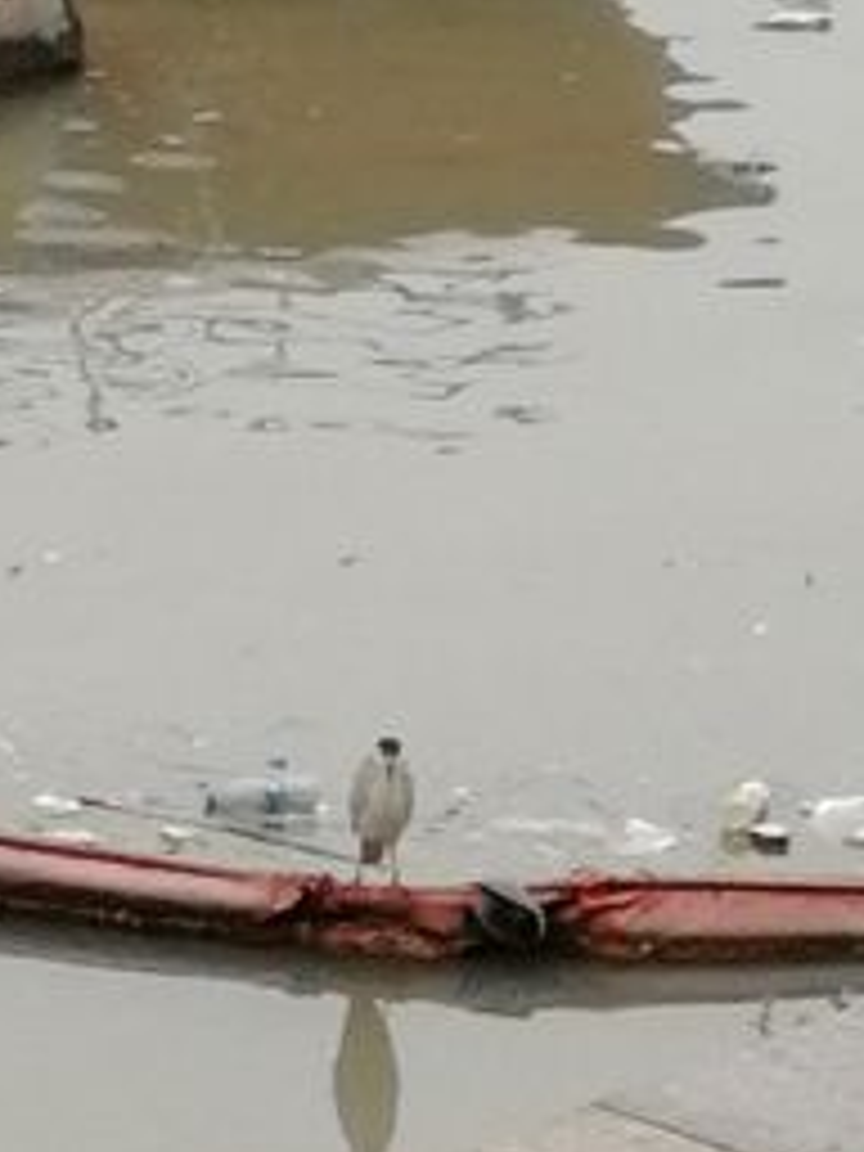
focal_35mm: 272
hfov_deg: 5.5
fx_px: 9052
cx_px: 270
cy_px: 886
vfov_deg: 7.3
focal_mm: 3.95
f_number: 2.2
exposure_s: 1/60.2
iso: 80
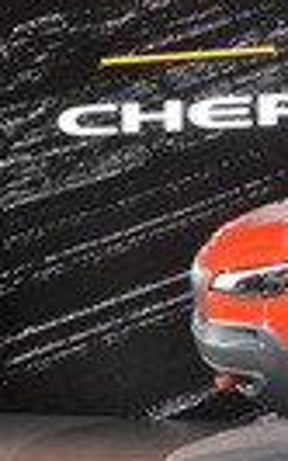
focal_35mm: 97
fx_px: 1214
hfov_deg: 12.0
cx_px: 576
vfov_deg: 21.5
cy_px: 243
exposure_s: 1/60
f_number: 5
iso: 800
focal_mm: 21
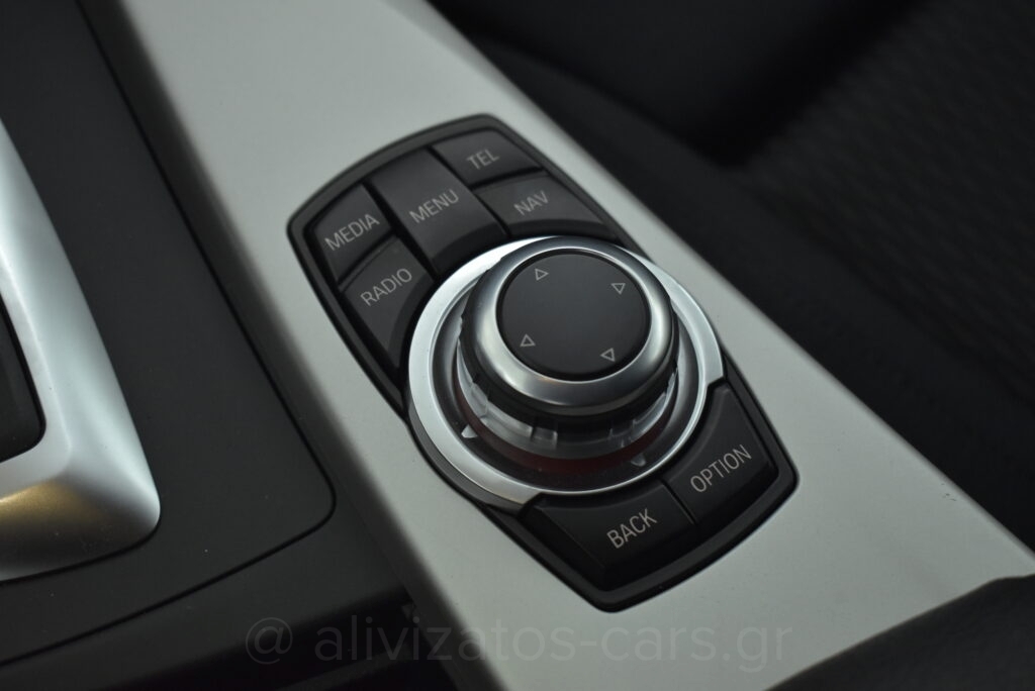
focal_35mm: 57
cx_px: 518
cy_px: 346
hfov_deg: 35.0
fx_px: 1640
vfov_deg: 23.8
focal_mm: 38
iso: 1600
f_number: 4.8
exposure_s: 1/200
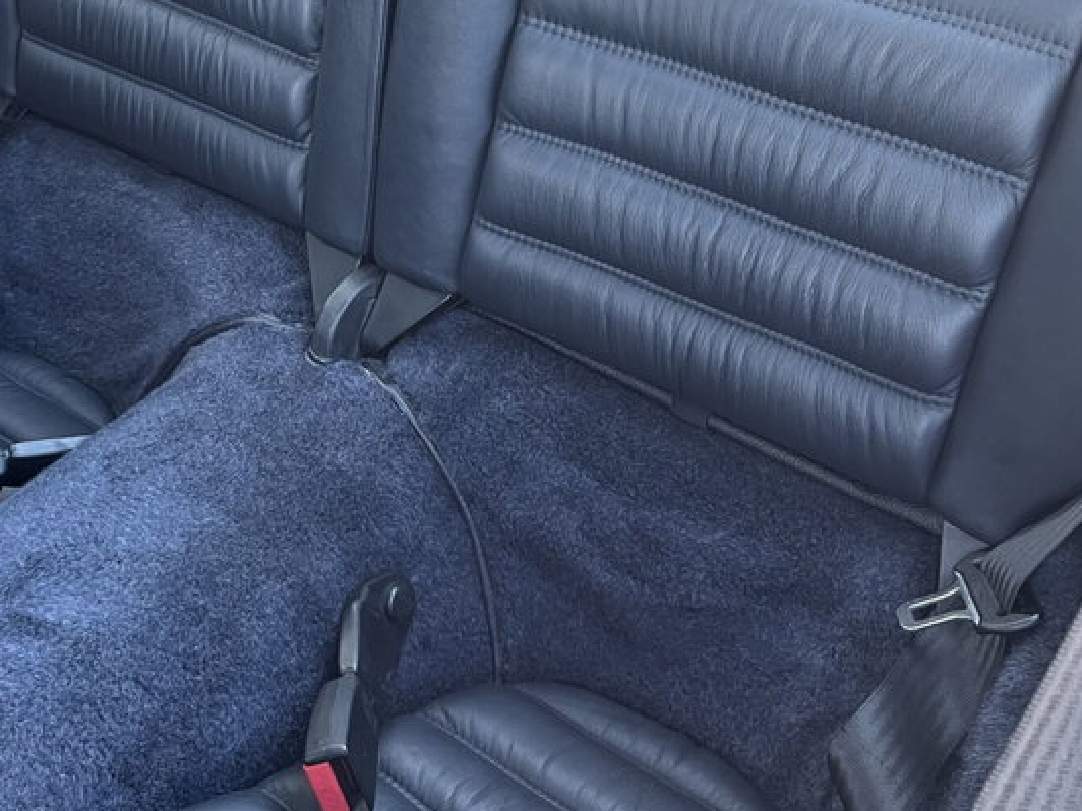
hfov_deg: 37.5
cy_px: 236
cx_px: 309
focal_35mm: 50
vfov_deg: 28.8
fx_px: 1563
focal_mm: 5.1
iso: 125
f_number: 1.6
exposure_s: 1/75
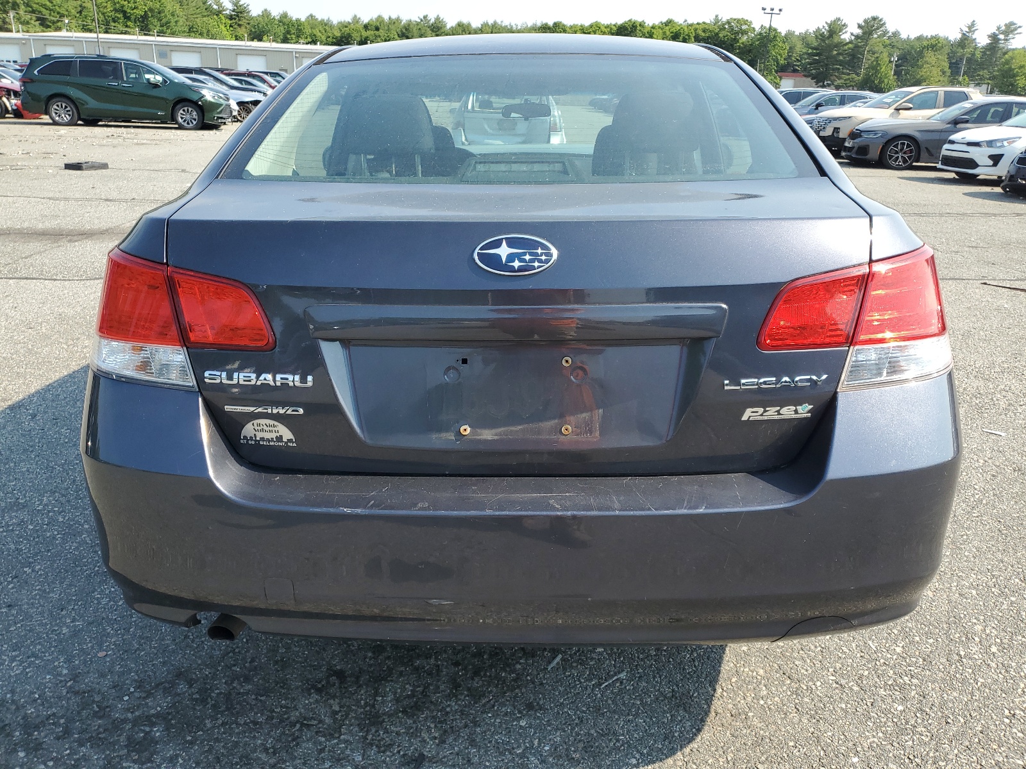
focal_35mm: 26
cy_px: 384
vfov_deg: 53.1
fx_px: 771
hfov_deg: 67.3
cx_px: 513
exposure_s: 1/1250
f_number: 1.5
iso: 50
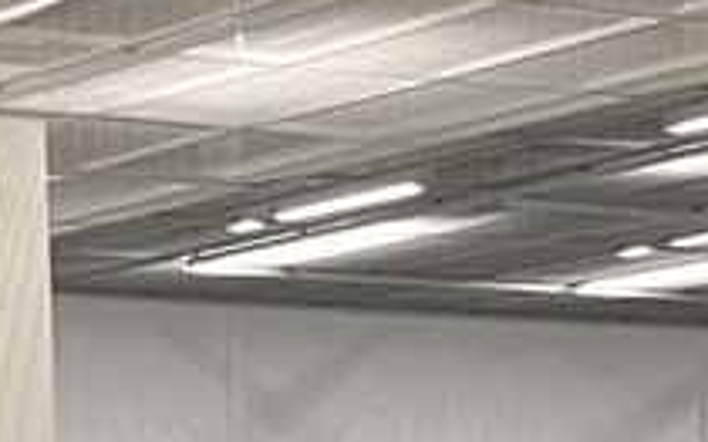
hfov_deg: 10.3
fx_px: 3934
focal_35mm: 204
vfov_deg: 5.7
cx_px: 280
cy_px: 1674
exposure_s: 1/50
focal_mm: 3.99
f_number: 1.8
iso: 100
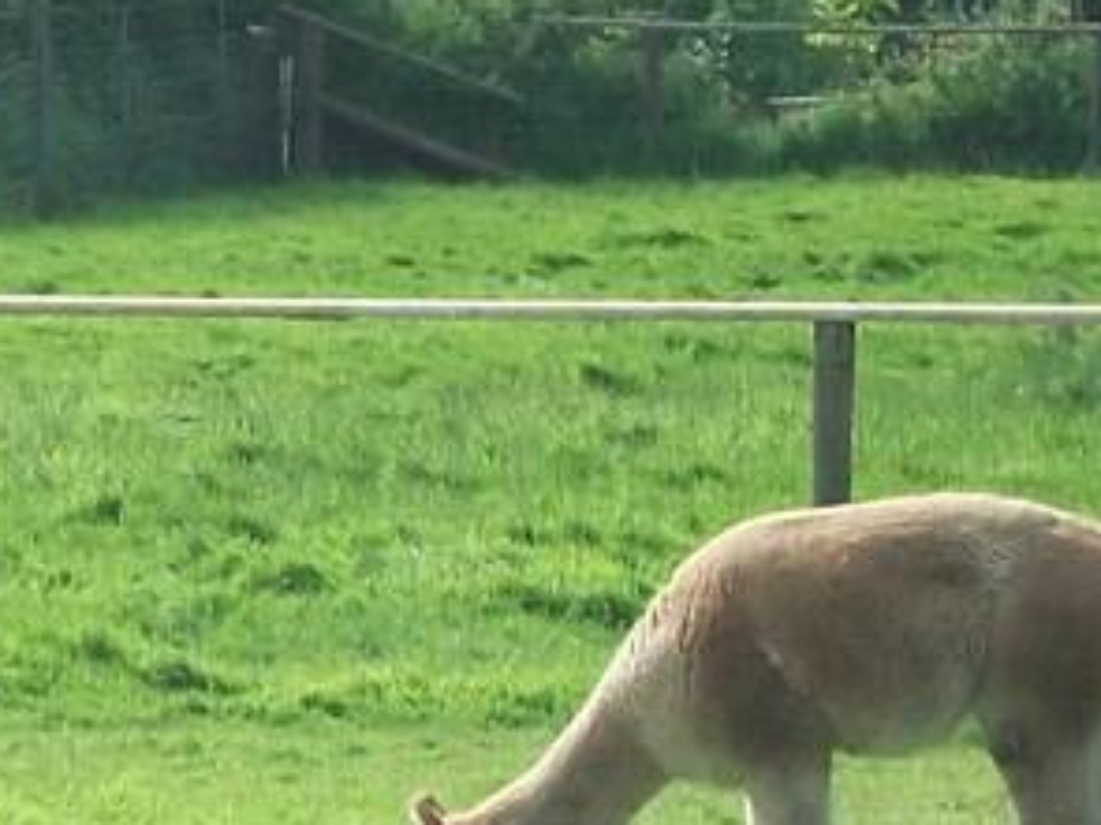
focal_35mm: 418
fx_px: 13290
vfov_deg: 3.6
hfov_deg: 4.6
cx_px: -1545
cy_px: 474
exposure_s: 1/320
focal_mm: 13.7
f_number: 4.6
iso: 80
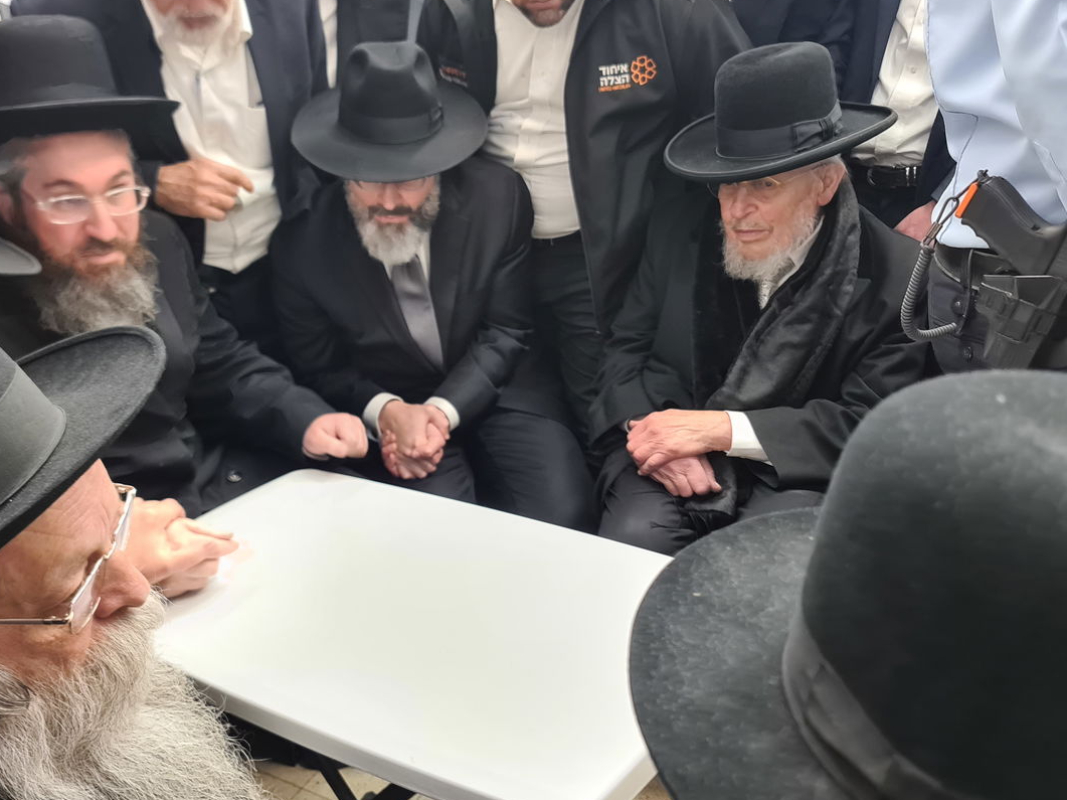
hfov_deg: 54.9
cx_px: 419
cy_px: 376
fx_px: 1017
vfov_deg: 42.9
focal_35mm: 33
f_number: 1.8
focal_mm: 7
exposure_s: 1/50
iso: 64
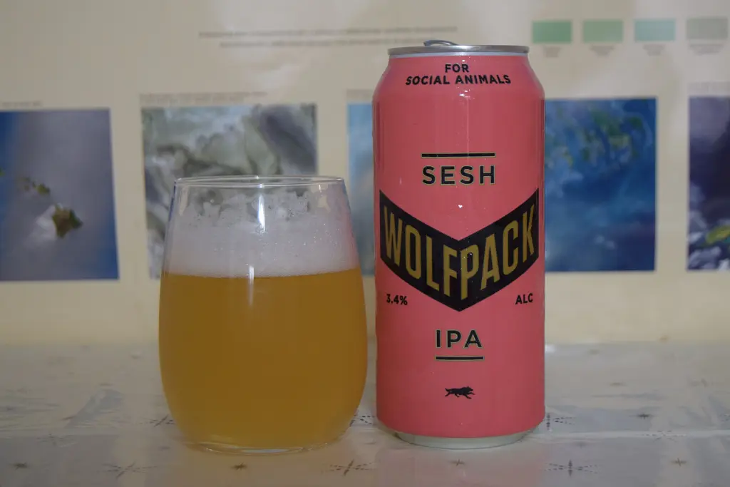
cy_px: 244
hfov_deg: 29.2
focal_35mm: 69
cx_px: 365
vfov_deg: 19.7
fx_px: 1399
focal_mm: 46
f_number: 5.3
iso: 1000
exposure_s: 1/60
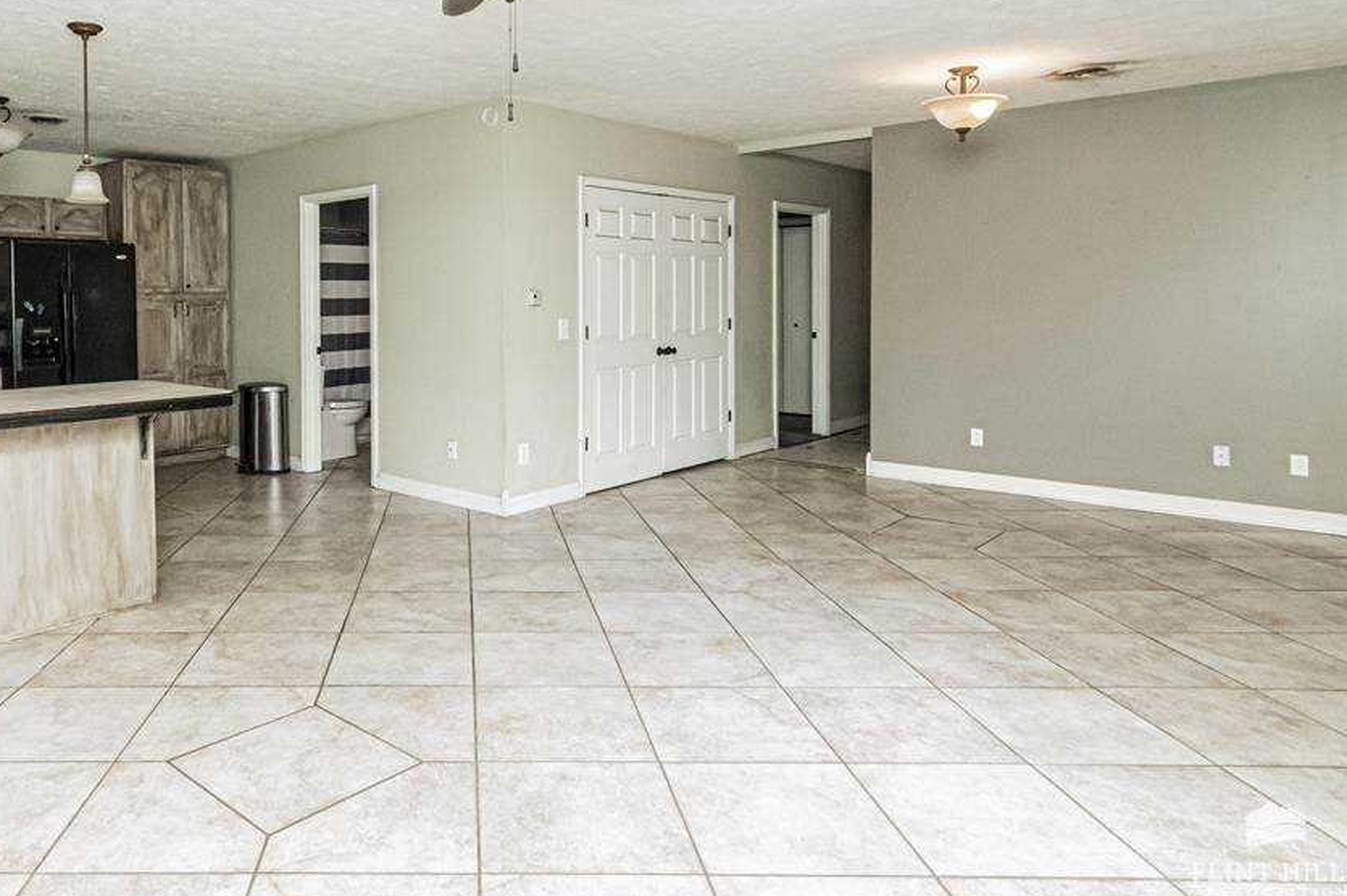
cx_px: 344
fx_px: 860
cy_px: 239
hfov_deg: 71.2
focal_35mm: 23
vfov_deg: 52.9
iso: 2500
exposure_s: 1/60
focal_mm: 10
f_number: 10
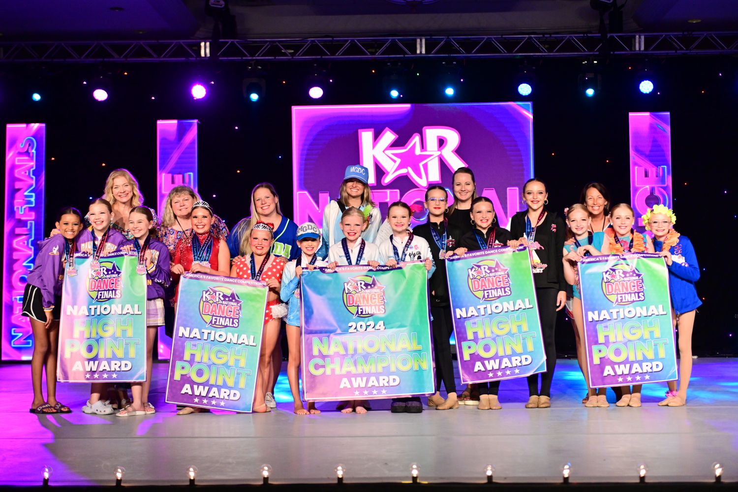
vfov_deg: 24.2
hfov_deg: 35.6
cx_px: 369
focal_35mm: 56
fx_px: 1148
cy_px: 246
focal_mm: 56
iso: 2500
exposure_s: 1/800
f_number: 2.8
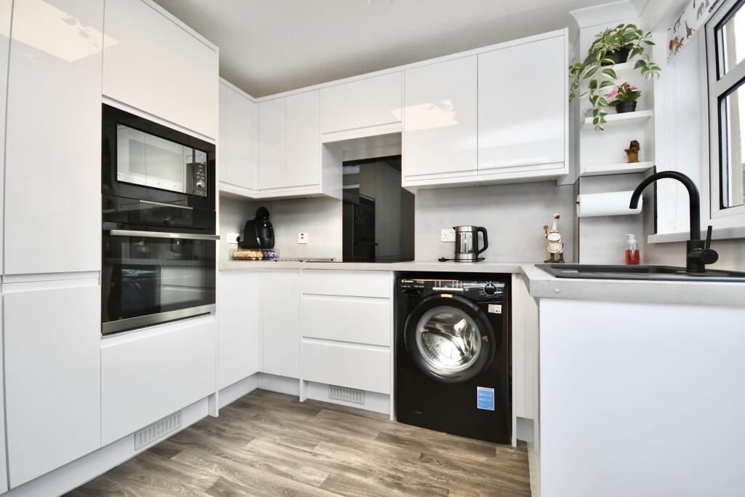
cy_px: 248
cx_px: 372
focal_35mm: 15
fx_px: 310
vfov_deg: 77.3
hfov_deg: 100.4
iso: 220
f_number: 4
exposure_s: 1/60
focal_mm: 10
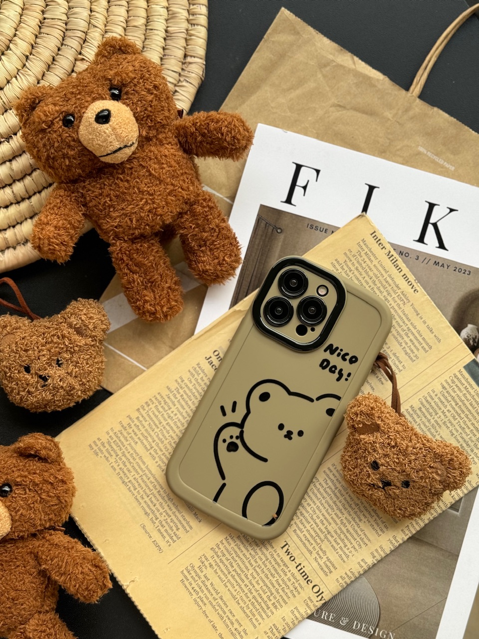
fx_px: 886
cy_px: 320
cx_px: 240
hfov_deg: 30.3
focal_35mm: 48
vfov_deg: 39.7
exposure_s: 1/323
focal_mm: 6.86
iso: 64
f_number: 1.78
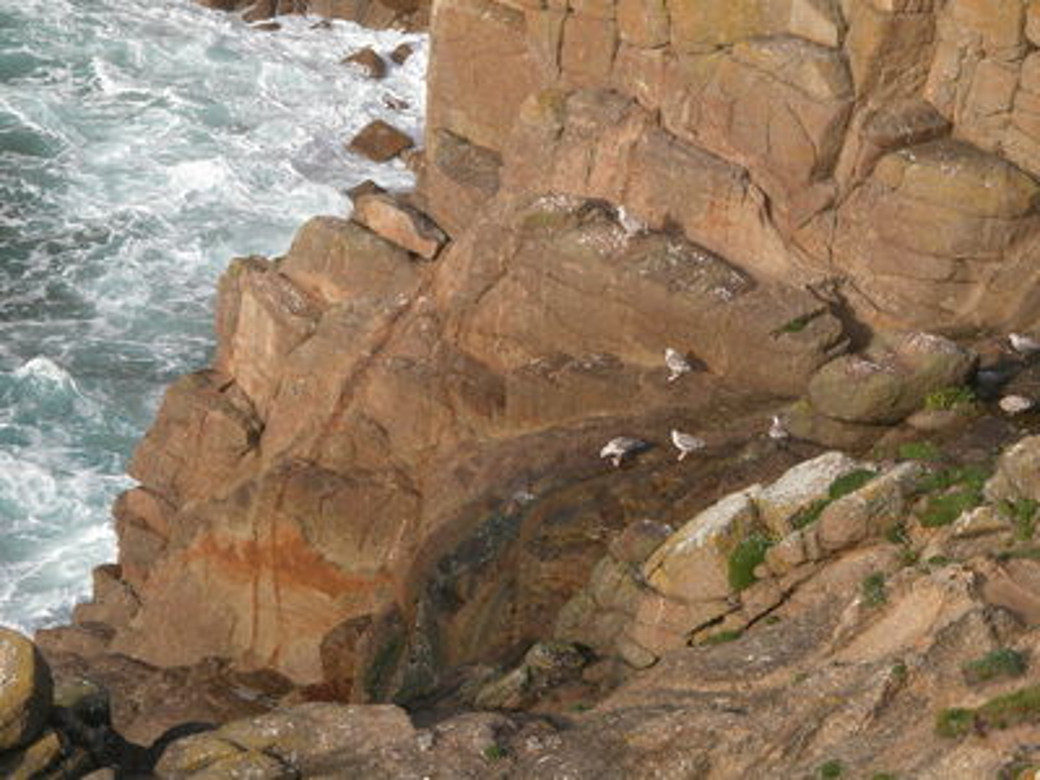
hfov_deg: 13.3
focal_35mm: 148
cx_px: 520
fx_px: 4446
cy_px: 390
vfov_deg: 10.0
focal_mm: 37.7
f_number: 4.9
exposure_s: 1/283
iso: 100
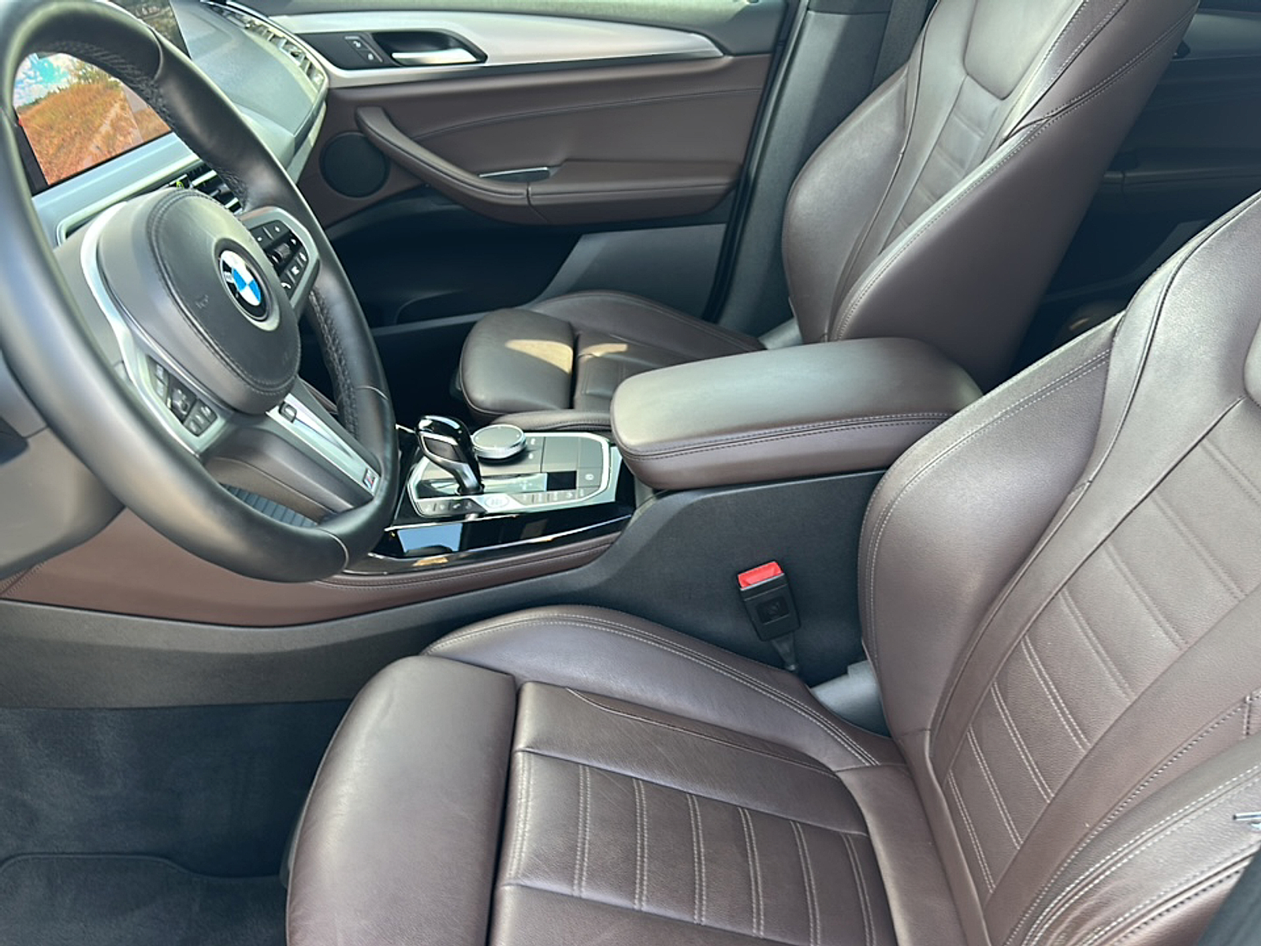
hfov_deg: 69.4
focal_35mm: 25
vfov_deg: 54.9
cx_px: 630
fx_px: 911
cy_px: 473
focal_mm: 6.86
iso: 64
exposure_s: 1/61
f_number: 1.78
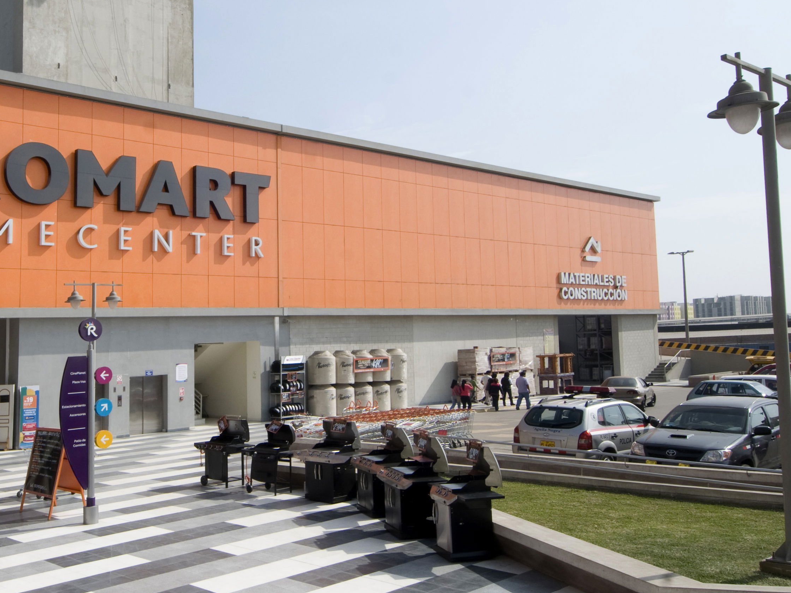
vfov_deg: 42.0
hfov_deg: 52.6
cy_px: 171
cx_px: 187
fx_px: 754
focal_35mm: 33
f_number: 14
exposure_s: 1/125
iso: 200
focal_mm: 12
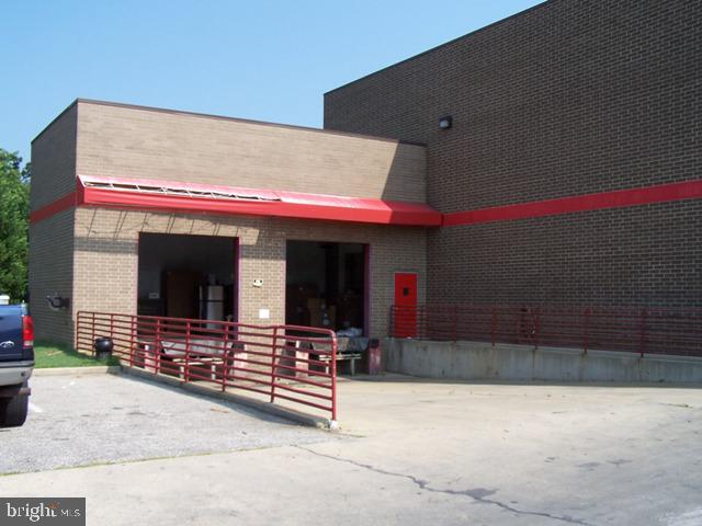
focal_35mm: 38
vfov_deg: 37.7
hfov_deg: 49.0
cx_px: 351
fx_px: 771
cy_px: 263
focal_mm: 6.3
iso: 80
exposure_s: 1/500
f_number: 4
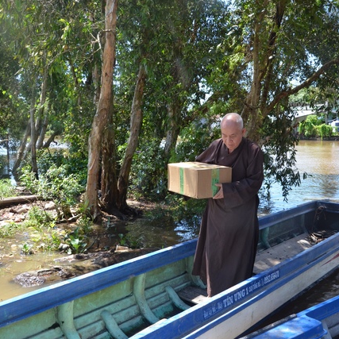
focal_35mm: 41
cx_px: 217
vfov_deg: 41.3
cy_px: 170
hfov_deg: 40.9
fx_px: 450
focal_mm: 21
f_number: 10
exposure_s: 1/400
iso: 1000
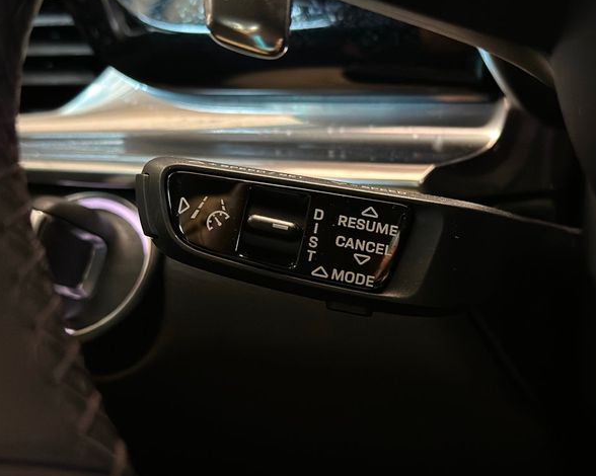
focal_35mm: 51
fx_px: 899
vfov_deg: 29.7
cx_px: 303
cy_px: 239
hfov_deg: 36.7
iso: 640
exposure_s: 1/30
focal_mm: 6.86
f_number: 1.78
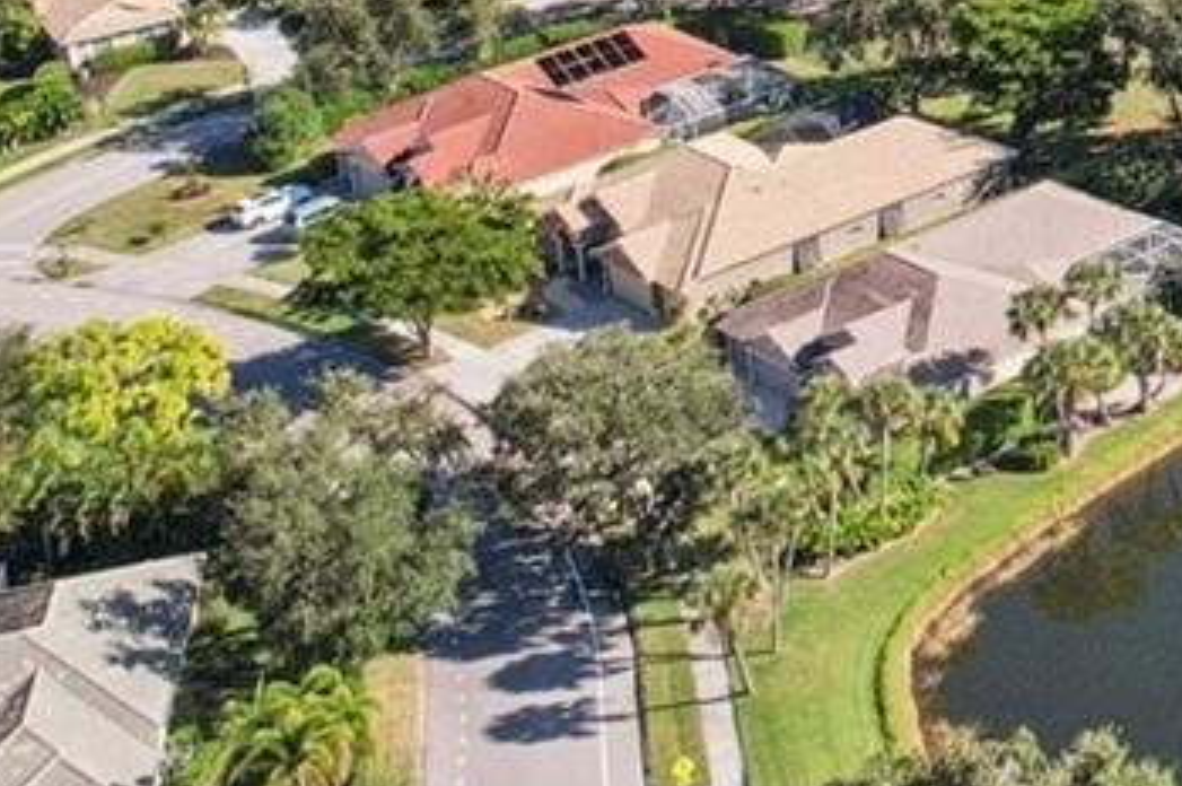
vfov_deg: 12.3
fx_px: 3313
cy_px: -650
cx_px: 2249
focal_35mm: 101
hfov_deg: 16.3
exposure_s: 1/2000
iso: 130
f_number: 2.8
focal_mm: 8.4
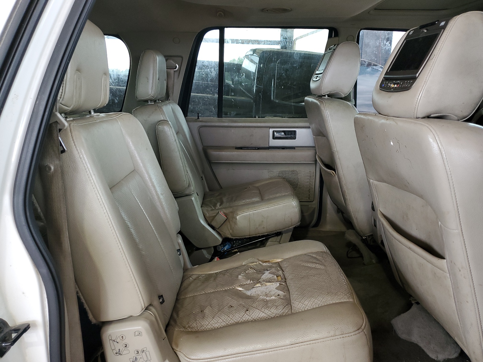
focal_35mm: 26
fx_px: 363
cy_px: 181
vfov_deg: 53.1
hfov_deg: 67.3
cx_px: 242
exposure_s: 1/120
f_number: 1.5
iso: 94
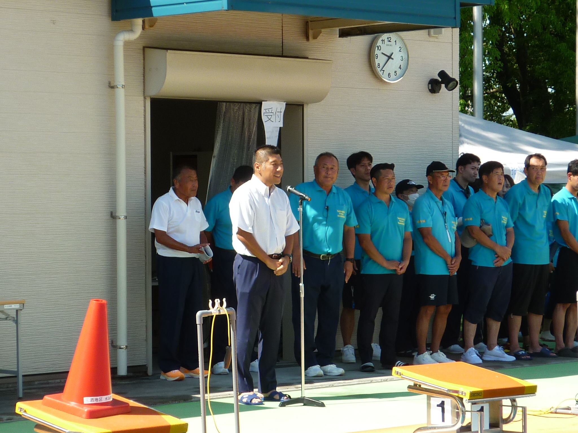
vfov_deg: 12.1
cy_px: 216
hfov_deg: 16.1
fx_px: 2037
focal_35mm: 122
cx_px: 289
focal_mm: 11.4
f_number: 3.9
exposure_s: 1/400
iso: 80
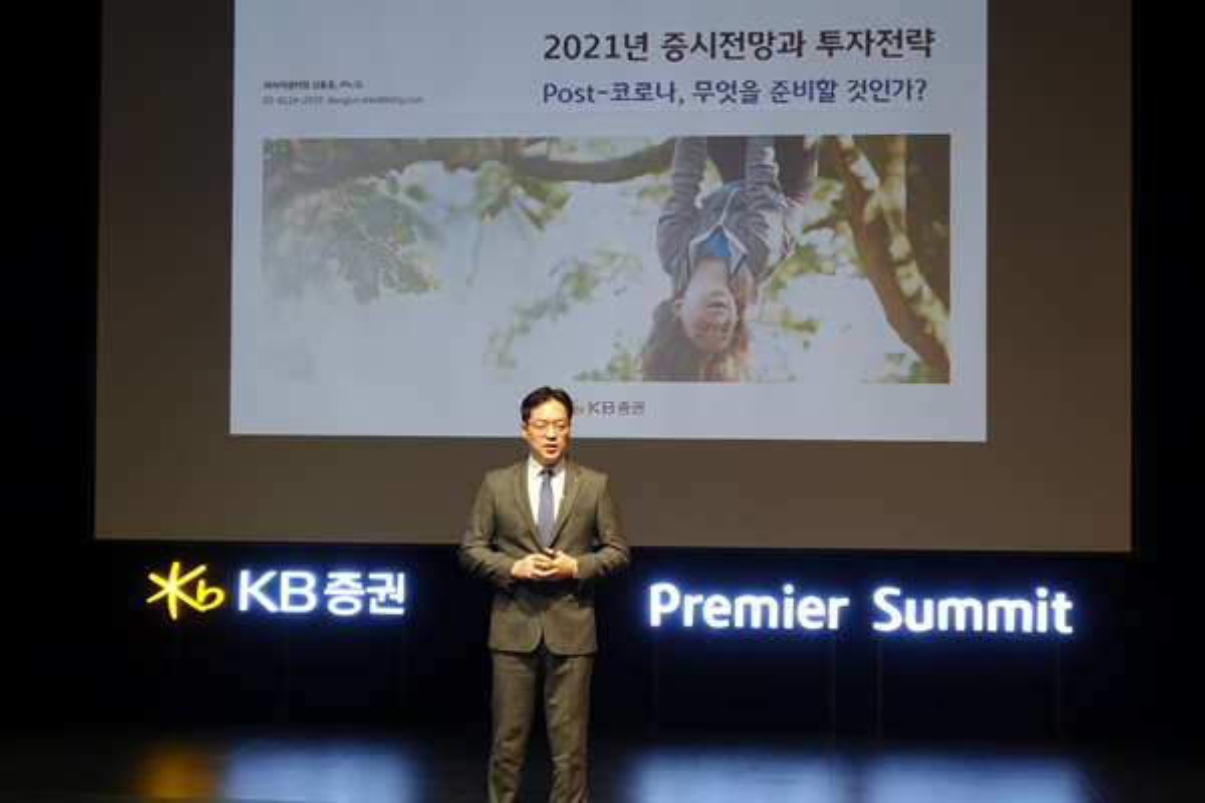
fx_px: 2008
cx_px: 602
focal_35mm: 60
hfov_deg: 33.4
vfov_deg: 22.6
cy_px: 402
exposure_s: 1/60
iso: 320
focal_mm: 22.18
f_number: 2.8
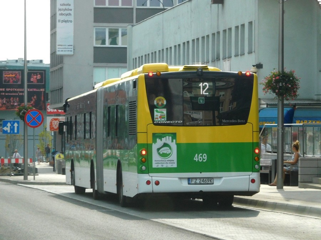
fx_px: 1669
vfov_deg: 8.2
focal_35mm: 180
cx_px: 160
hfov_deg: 11.0
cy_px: 120
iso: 125
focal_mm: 32.1
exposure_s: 1/250
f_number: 5.3
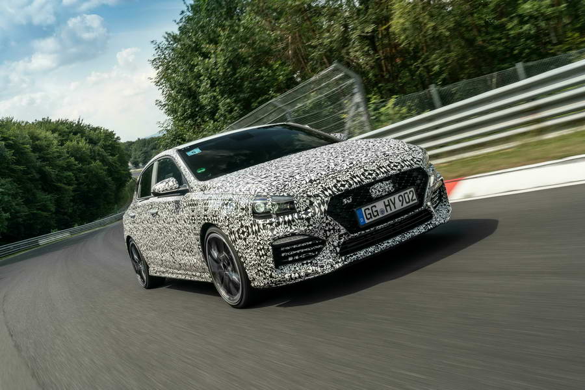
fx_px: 520
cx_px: 292
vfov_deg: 41.1
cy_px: 195
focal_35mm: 32
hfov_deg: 58.7
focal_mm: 32
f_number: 13
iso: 250
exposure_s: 1/80
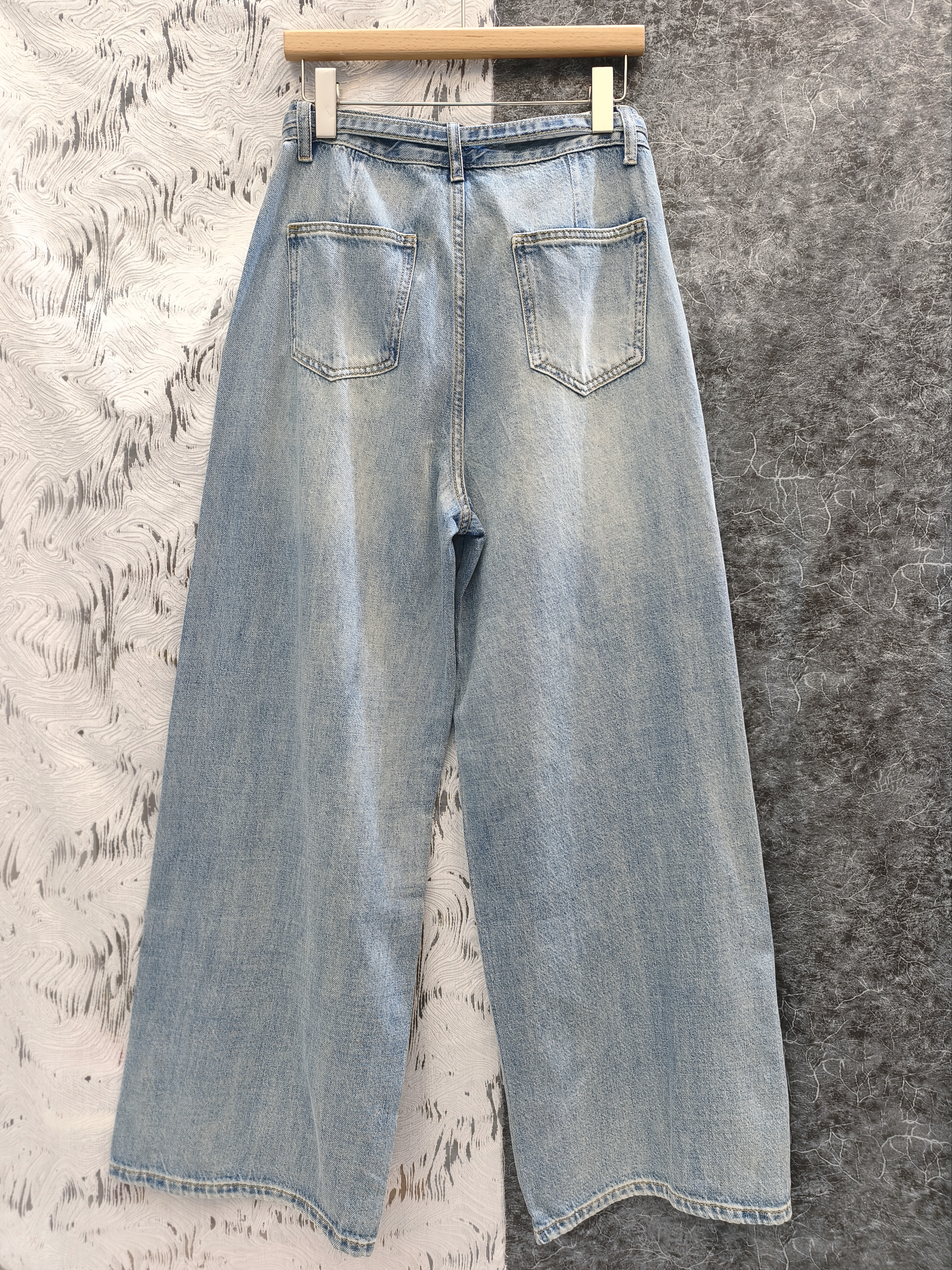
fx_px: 843
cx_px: 476
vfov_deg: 73.9
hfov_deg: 58.9
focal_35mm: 23
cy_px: 635
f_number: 1.62
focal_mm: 6.45
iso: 100
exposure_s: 1/99.9
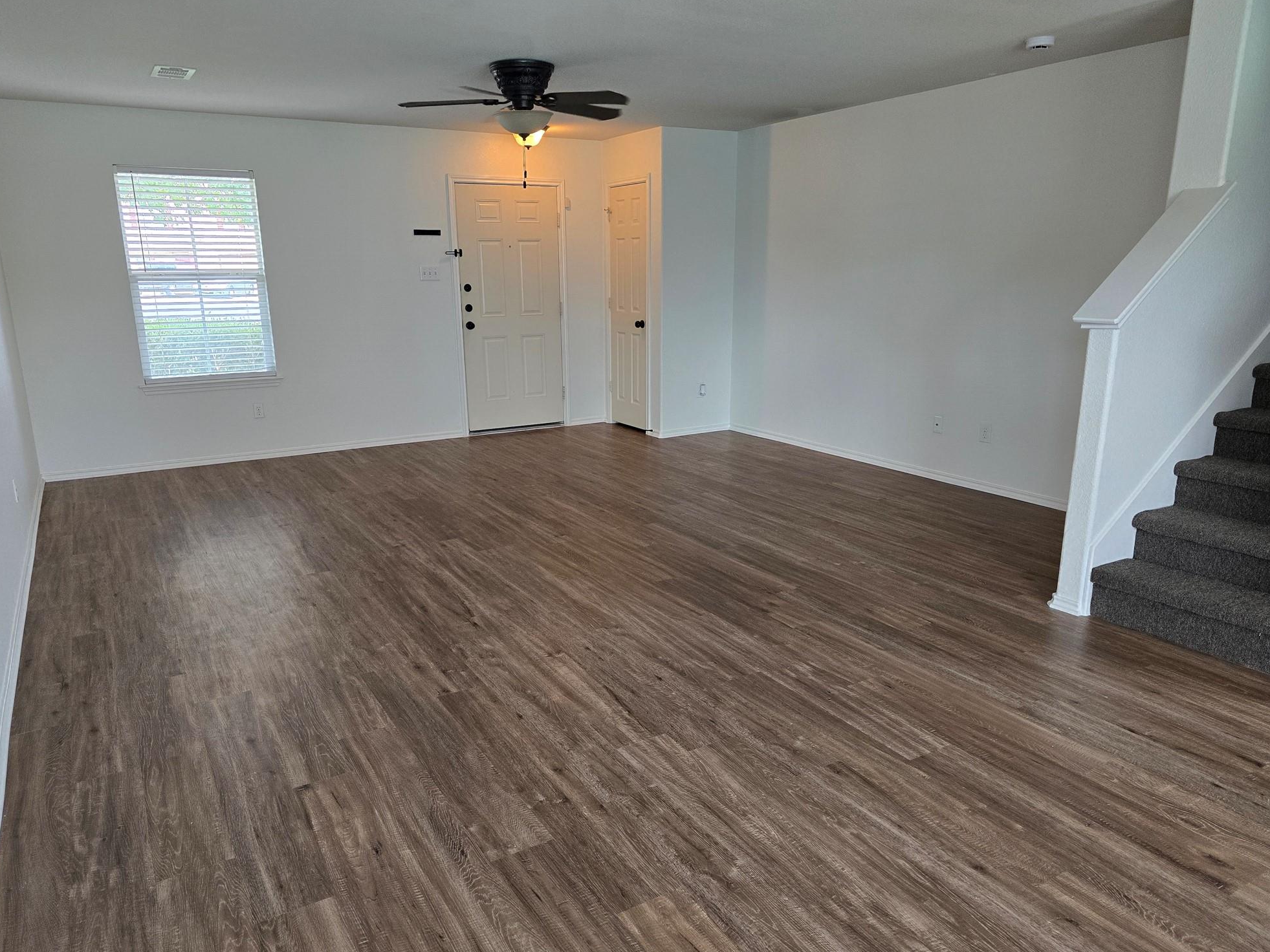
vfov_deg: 56.8
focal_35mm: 24
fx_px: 880
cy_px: 479
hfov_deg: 71.6
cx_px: 614
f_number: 1.7
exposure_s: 1/120
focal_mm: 6.3
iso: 250
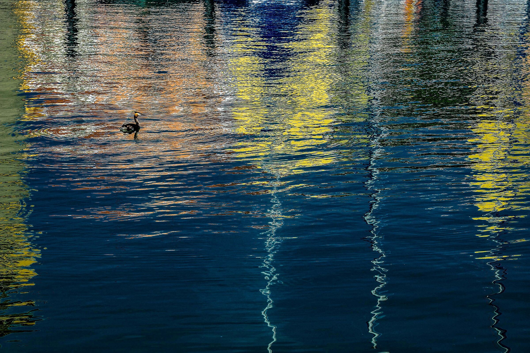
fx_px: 1766
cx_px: 265
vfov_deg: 11.4
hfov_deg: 17.1
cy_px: 176
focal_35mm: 120
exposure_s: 1/125
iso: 250
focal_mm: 120
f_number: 16
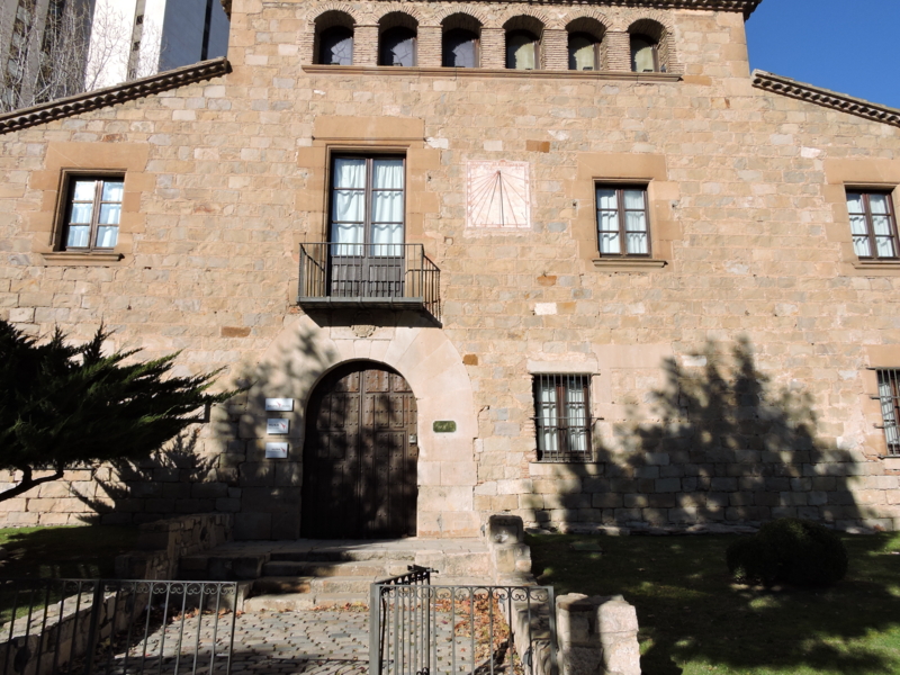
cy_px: 338
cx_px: 450
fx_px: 624
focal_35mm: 24
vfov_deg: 56.8
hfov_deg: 71.6
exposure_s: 1/1250
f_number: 3.8
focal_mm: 4.3
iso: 100
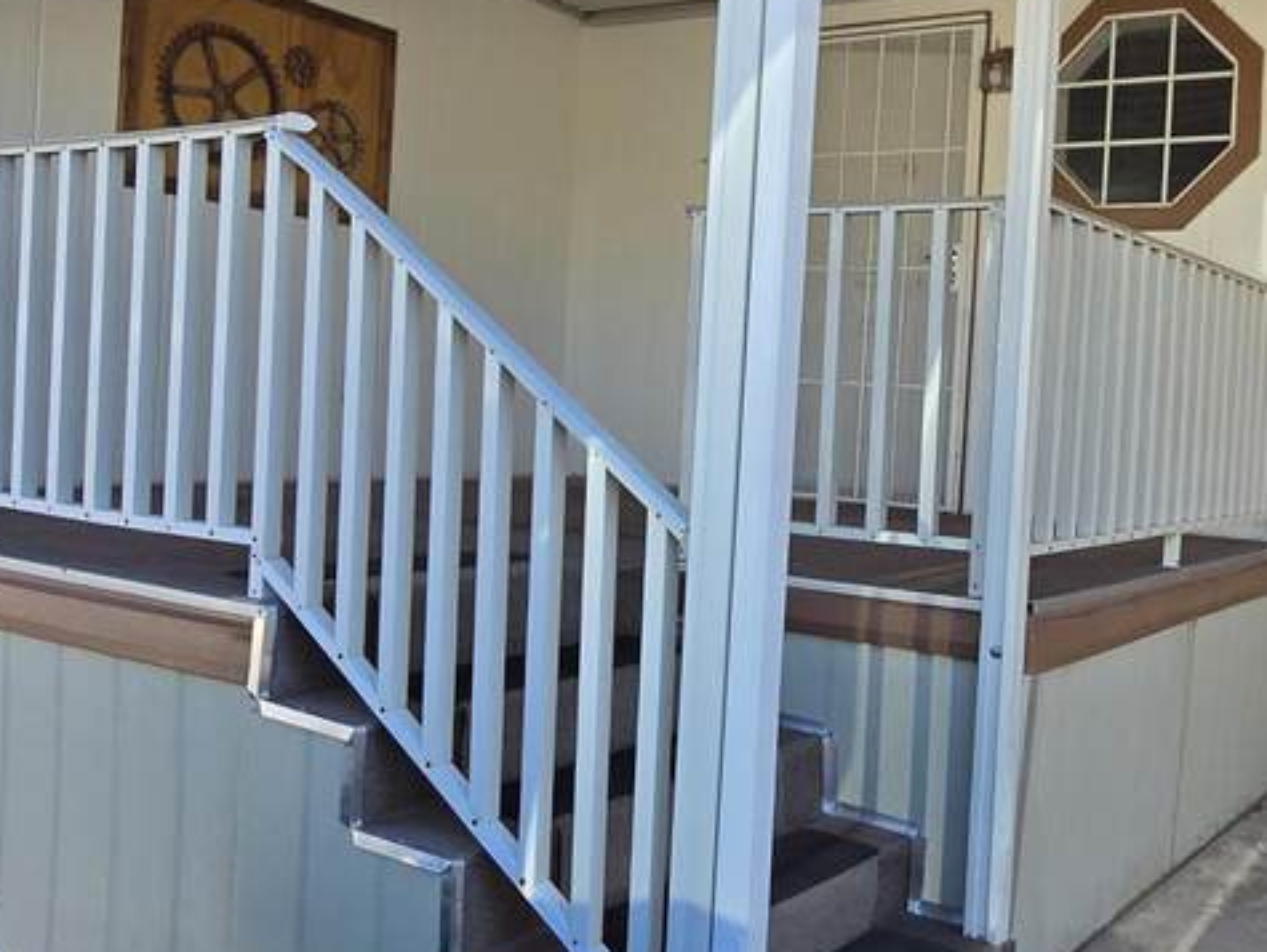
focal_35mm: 35
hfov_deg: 51.5
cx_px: 856
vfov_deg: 40.7
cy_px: 429
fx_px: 1282
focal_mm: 2.2
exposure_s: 1/533
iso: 50
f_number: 2.2
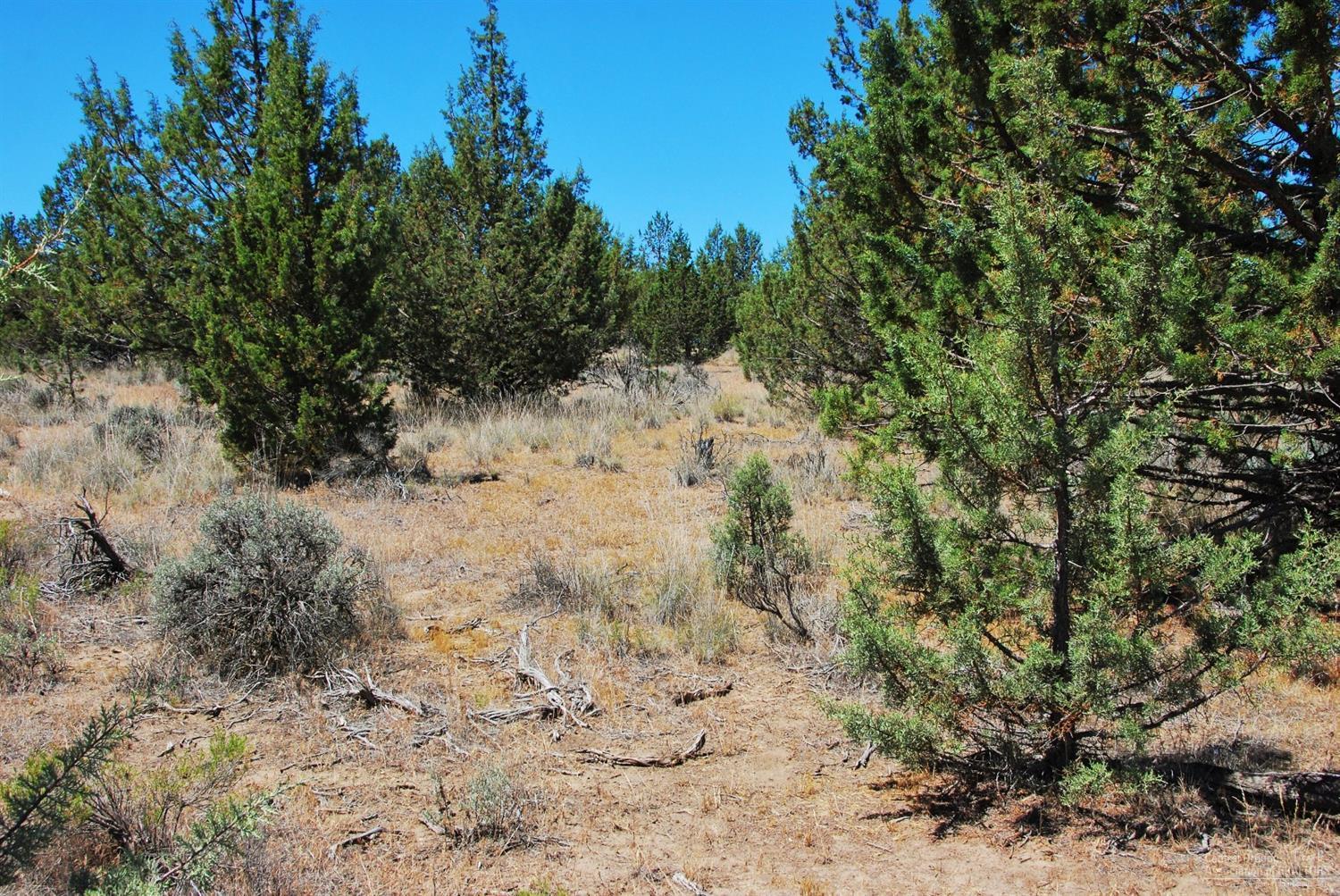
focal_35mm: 39
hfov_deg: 49.5
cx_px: 670
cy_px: 448
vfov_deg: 34.3
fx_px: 1453
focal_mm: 26
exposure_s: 1/640
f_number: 13
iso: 400
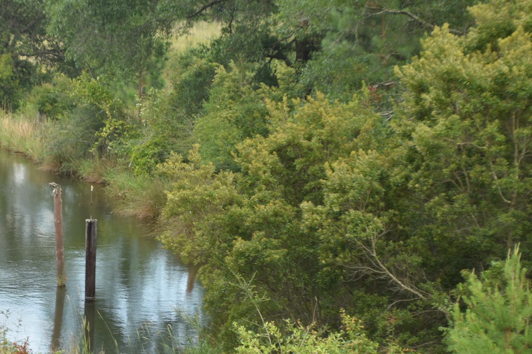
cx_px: 95
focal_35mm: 138
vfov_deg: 9.9
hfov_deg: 14.8
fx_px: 2037
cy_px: 197
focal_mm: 55
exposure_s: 1/30
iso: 100
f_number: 6.3
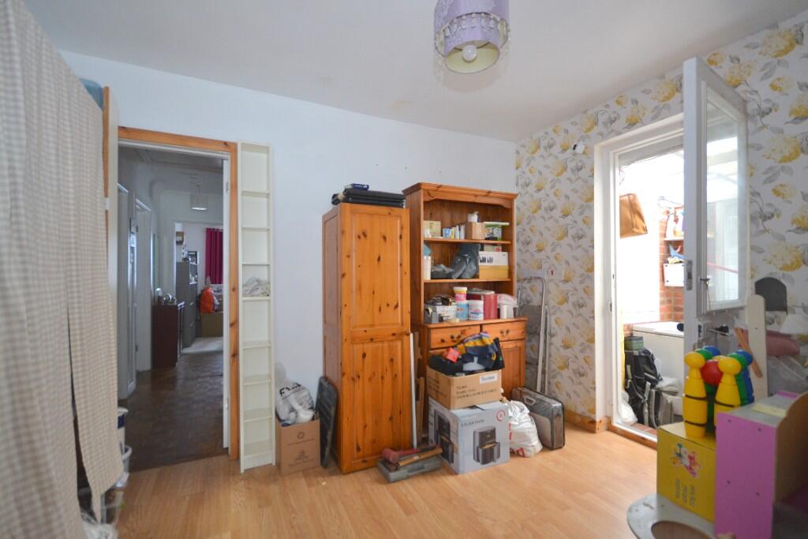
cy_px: 270
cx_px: 404
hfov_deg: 100.4
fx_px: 337
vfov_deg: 77.3
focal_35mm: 15
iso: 900
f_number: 4
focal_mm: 10
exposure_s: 1/60
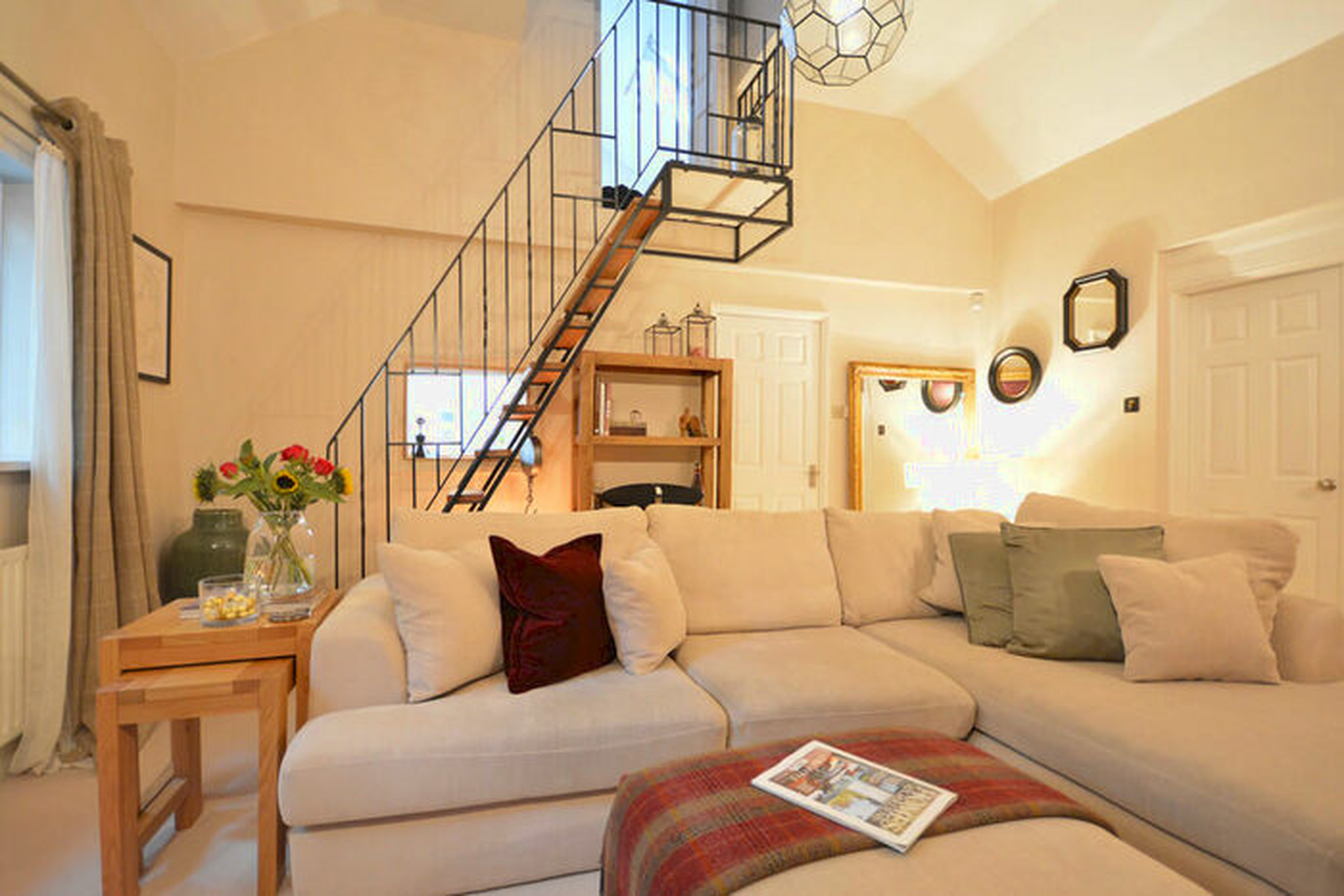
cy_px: 448
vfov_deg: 77.4
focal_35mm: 15
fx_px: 560
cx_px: 672
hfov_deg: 100.4
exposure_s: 1/10
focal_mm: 10
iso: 1600
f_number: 4
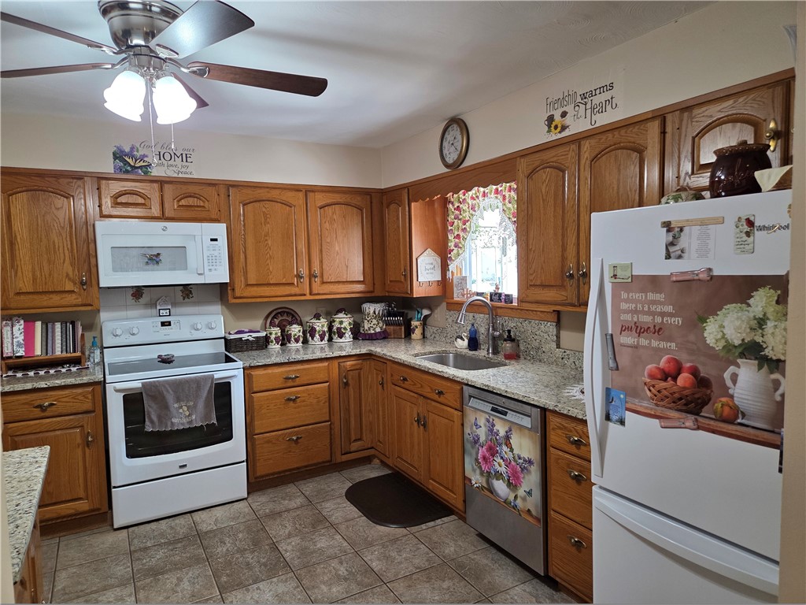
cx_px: 403
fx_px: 536
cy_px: 302
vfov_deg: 58.9
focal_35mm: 23
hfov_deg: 73.9
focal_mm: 5.4
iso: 200
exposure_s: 1/120
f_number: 1.8
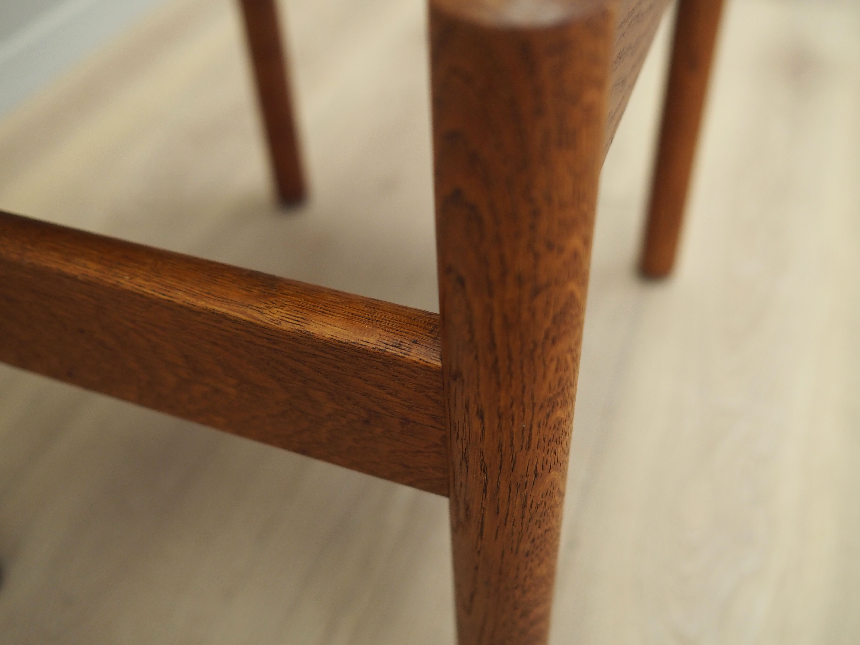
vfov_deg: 41.8
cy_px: 322
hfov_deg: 54.0
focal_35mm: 34
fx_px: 845
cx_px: 430
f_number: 2.2
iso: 800
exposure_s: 1/125
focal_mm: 17
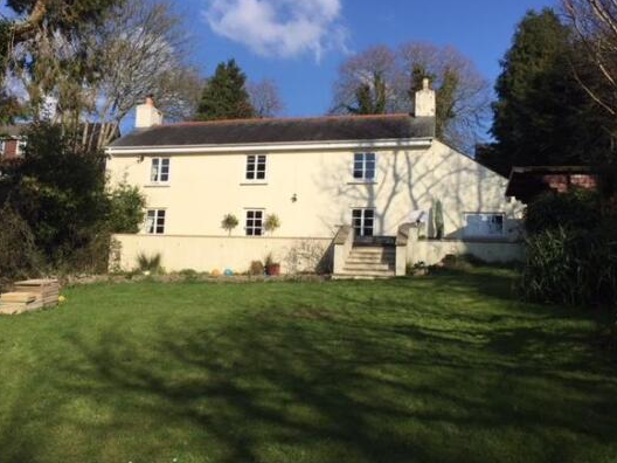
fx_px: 570
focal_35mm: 32
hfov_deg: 56.8
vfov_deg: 44.1
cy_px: 213
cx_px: 306
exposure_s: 1/3300
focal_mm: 4.15
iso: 32
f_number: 2.2
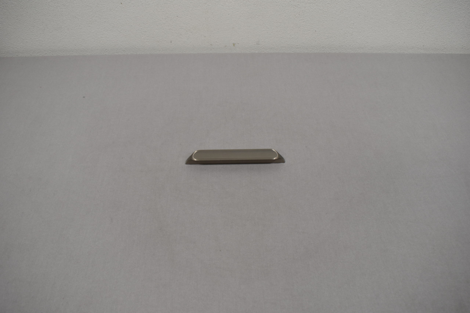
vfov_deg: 40.0
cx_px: 235
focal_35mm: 33
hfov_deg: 57.2
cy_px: 156
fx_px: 431
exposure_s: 1/125
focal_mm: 22
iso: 360
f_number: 5.6
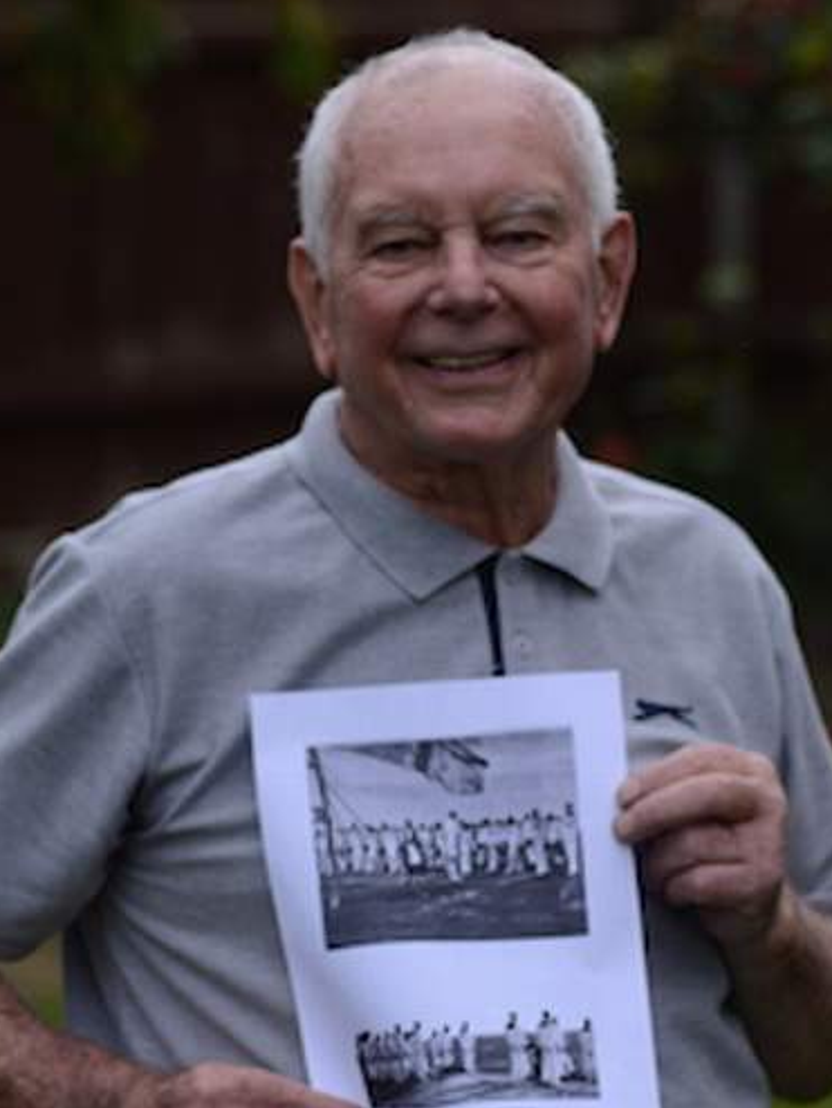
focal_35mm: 125
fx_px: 4002
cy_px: 816
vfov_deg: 15.7
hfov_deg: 11.9
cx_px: 334
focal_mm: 50
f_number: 2
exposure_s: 1/3200
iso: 100
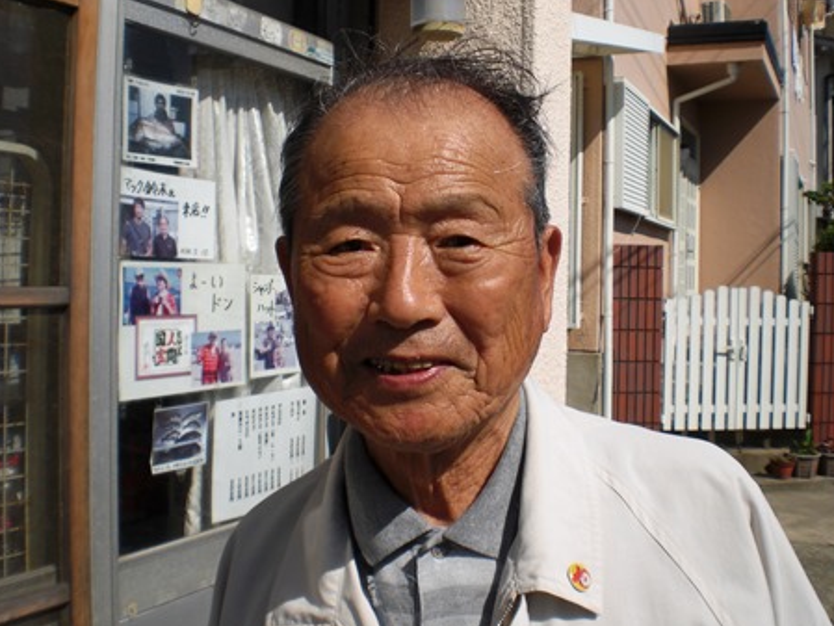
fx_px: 940
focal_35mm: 39
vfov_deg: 36.8
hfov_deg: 47.9
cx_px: 417
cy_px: 318
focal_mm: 6.3
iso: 50
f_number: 4.4
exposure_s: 1/800
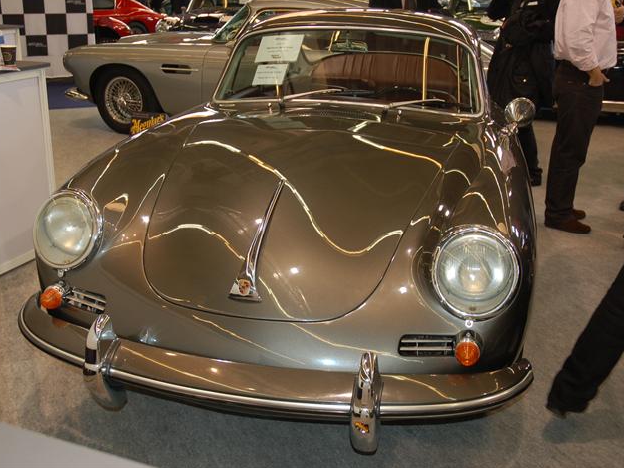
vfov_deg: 34.7
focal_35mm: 42
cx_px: 281
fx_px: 749
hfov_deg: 45.2
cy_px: 231
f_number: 3.8
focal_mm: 25
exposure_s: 1/60
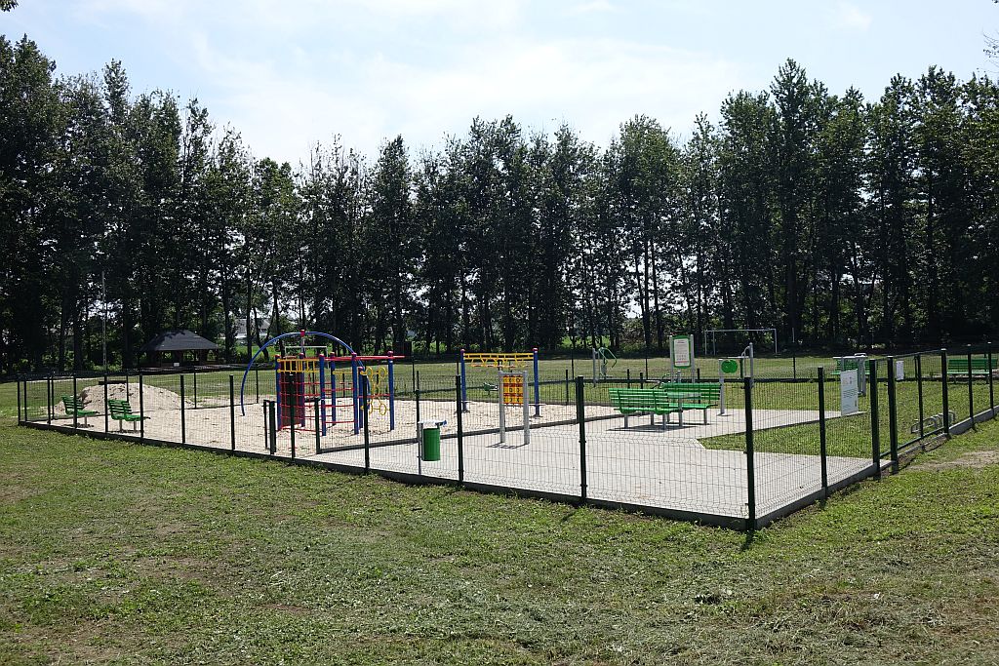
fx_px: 999
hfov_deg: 53.1
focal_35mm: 36
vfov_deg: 36.9
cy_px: 333
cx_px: 500
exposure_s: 1/800
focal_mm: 13.37
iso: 125
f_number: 4.5
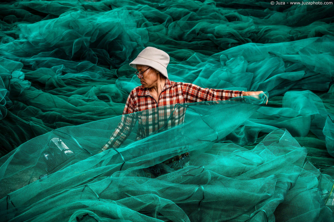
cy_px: 111
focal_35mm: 103
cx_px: 167
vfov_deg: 13.3
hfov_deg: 19.8
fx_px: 956
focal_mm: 103
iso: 400
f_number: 8
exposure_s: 1/250
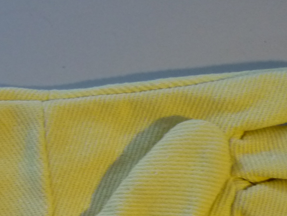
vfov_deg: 16.7
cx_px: 87
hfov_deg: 22.6
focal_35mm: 86
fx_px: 713
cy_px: 234
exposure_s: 1/30
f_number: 2.8
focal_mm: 5.5
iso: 320
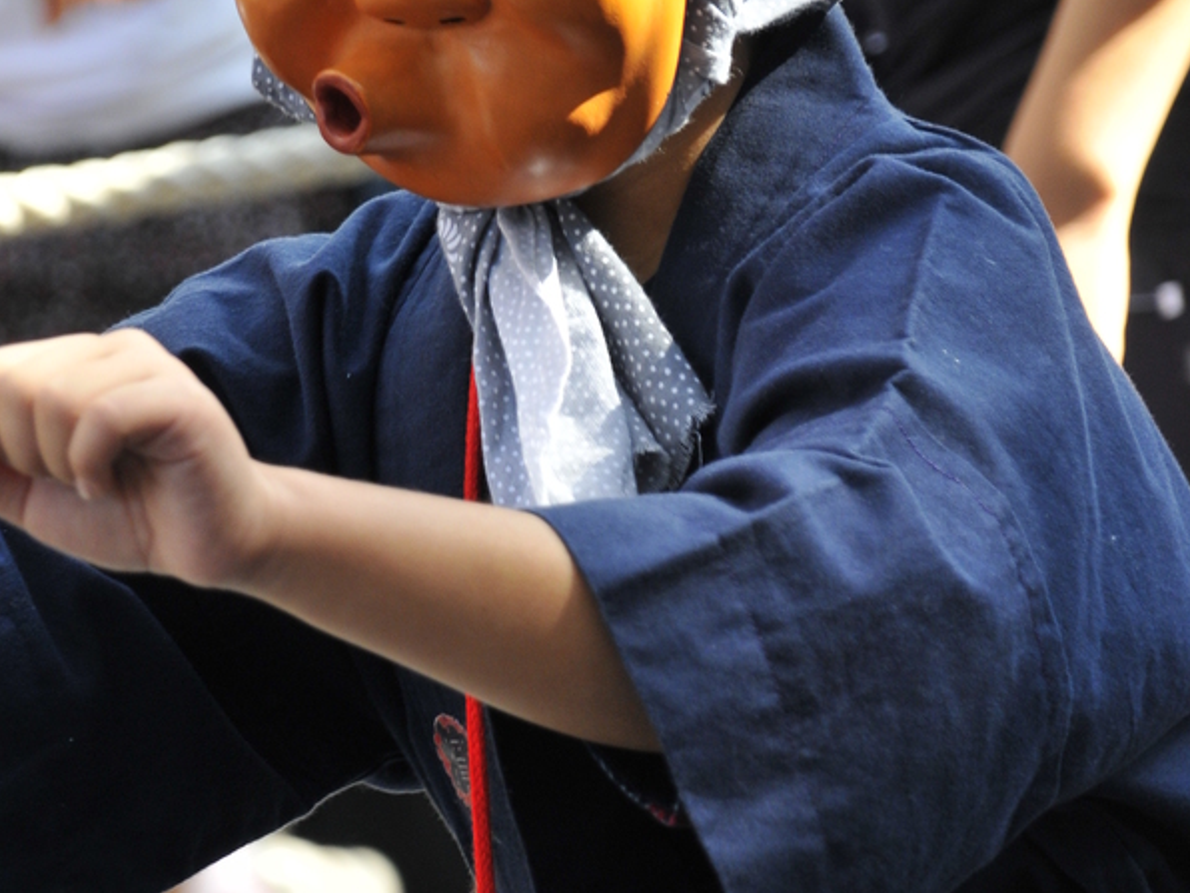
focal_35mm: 495
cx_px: 555
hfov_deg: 4.0
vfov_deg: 3.0
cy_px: 457
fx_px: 17017
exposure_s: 1/125
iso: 500
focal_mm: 200
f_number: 6.3
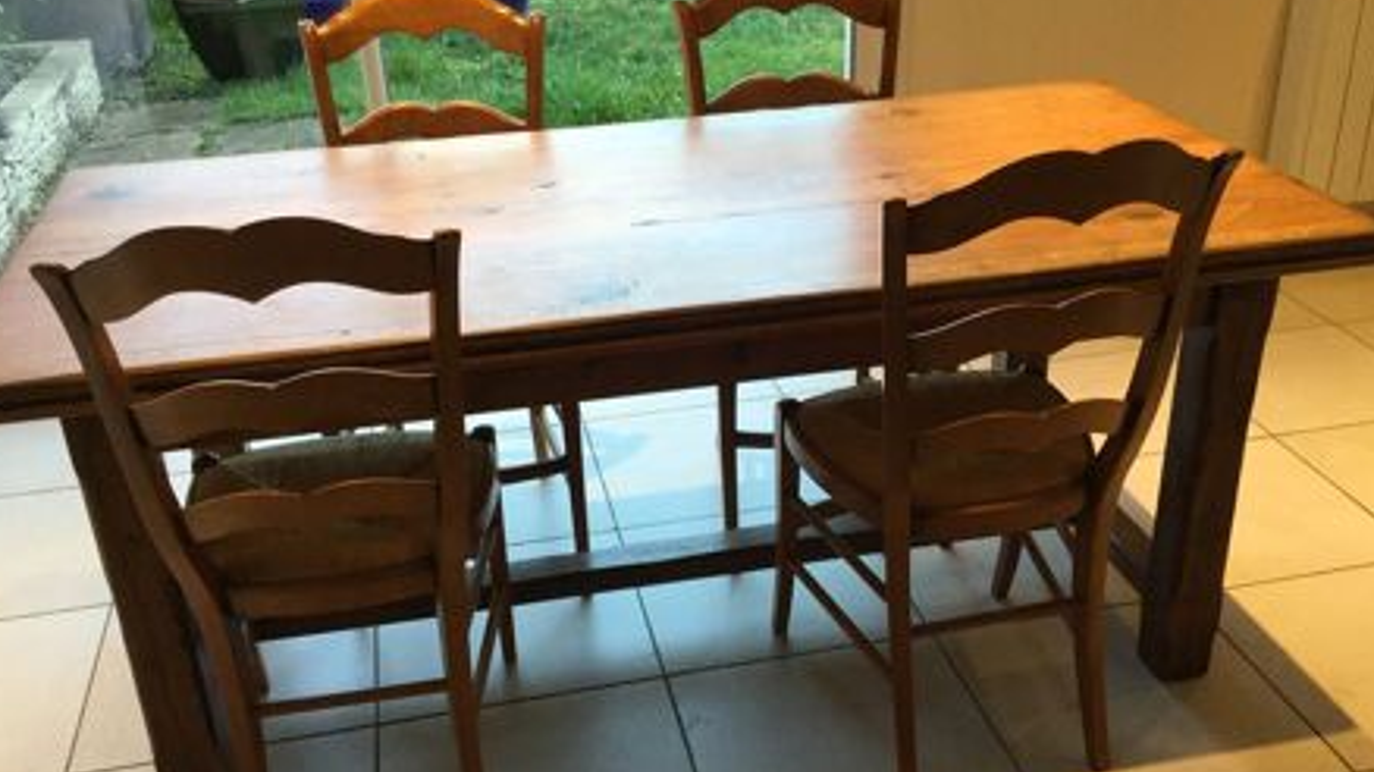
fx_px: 1348
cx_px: 681
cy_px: 414
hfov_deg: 54.0
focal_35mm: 37
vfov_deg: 31.9
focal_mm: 3.3
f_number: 2.4
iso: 32
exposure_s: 1/33
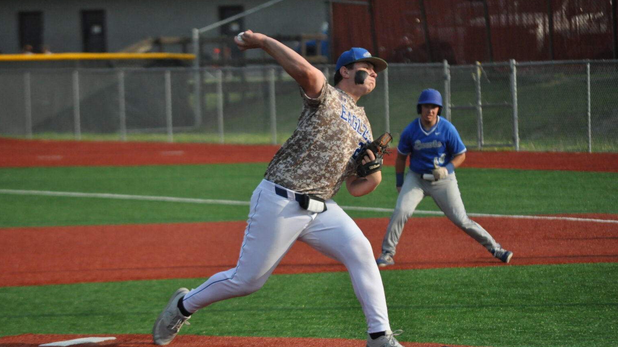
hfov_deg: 6.9
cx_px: 309
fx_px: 5162
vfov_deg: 3.9
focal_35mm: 315
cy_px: 156
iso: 1250
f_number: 5.6
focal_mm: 200
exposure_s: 1/4000
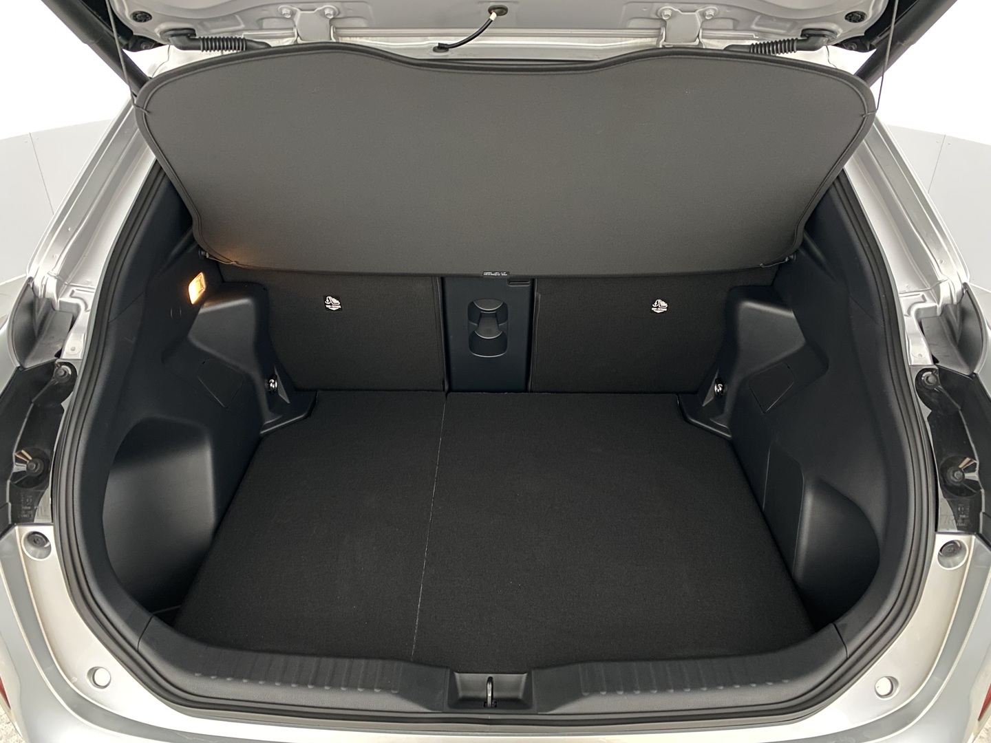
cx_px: 496
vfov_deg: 53.1
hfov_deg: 67.3
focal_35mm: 26
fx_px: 744
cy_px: 372
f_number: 1.8
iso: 800
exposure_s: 1/25
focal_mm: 4.25
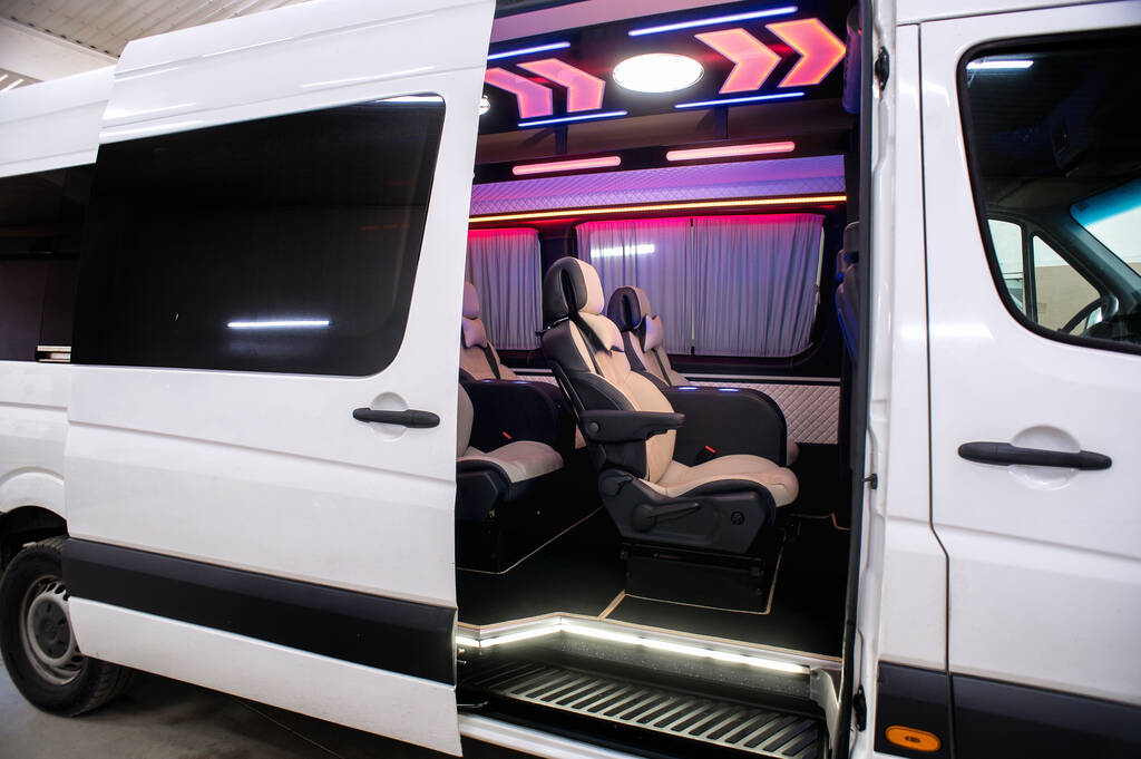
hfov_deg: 84.0
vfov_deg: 61.8
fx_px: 633
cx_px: 570
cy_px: 380
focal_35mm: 20
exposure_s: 1/50
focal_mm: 20
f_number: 4
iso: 1000
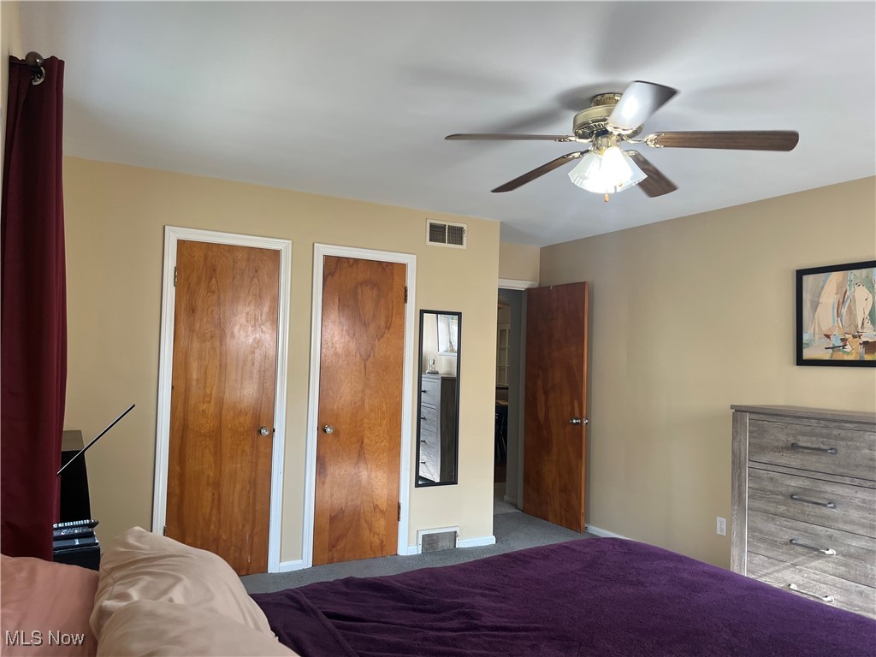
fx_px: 658
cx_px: 438
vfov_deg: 53.1
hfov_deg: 67.3
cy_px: 328
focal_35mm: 26
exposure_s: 1/120
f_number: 1.6
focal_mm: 5.1
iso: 100
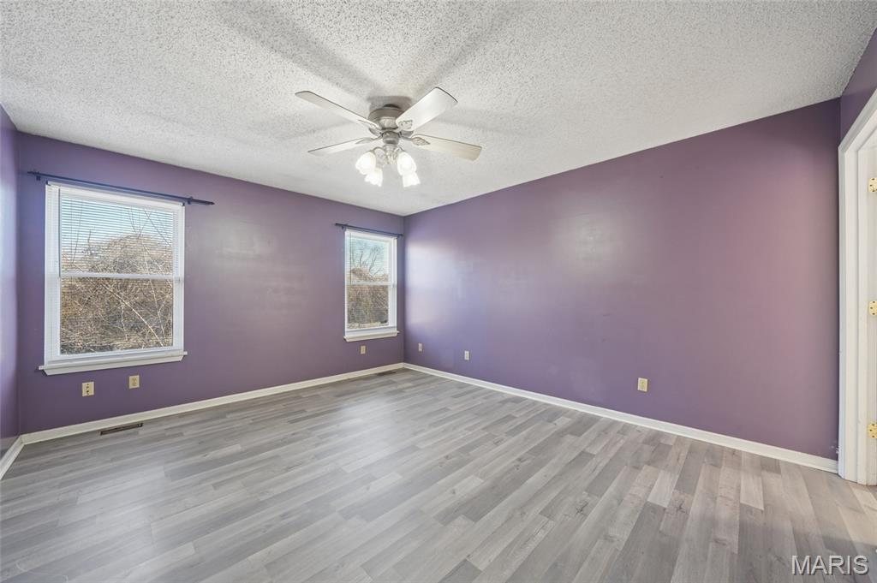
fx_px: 316
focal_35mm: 13
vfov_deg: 85.3
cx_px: 438
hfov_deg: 108.4
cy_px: 292
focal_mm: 13
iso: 400
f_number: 8
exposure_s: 1/10
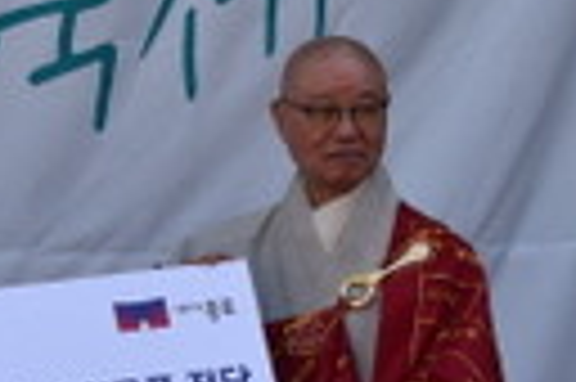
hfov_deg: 9.9
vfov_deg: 6.6
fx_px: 3292
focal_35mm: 206
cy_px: 360
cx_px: 22
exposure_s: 1/250
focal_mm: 44
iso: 360
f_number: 8
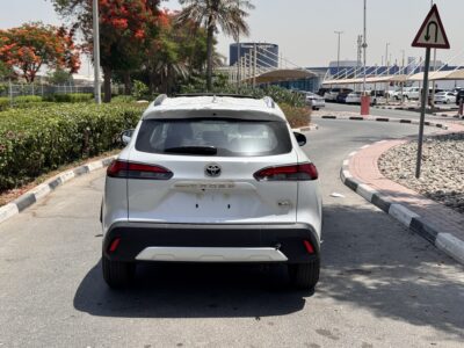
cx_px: 232
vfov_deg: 30.3
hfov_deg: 39.7
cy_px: 174
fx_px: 643
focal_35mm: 48
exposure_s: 1/4975
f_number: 1.78
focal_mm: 6.76
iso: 64
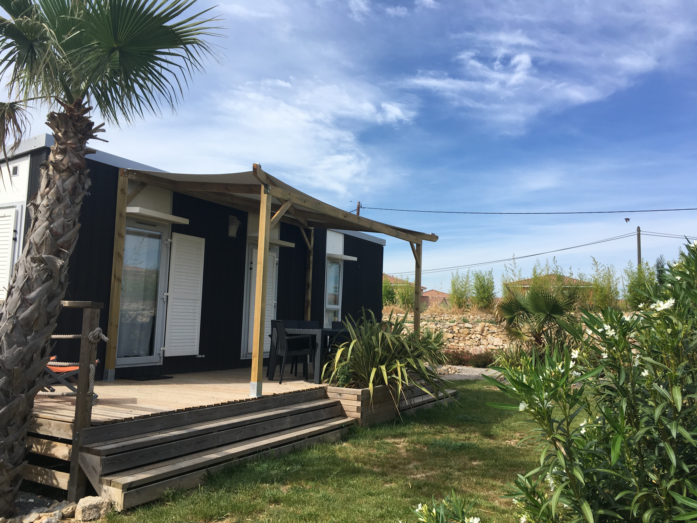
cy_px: 262
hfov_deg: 61.7
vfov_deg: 48.2
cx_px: 348
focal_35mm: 29
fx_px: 584
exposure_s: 1/1326
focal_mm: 4.15
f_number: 2.2
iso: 25
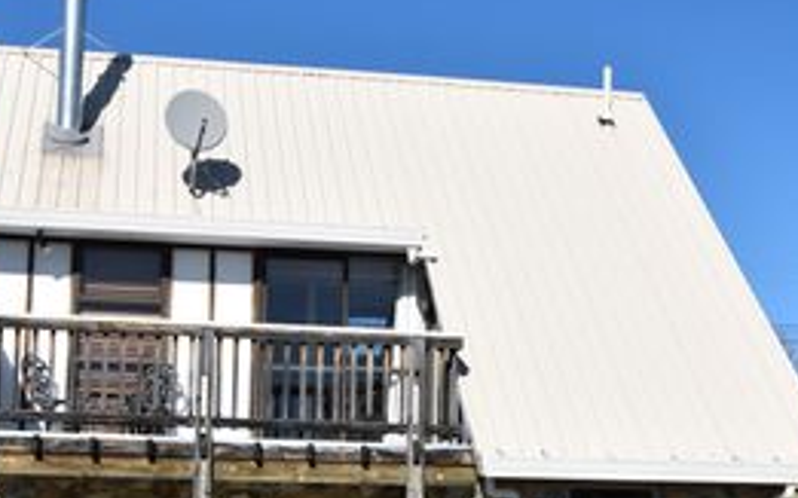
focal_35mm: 66
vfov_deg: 19.5
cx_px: 382
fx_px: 1435
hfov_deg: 31.1
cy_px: 383
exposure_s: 1/500
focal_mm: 24
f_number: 11
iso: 200
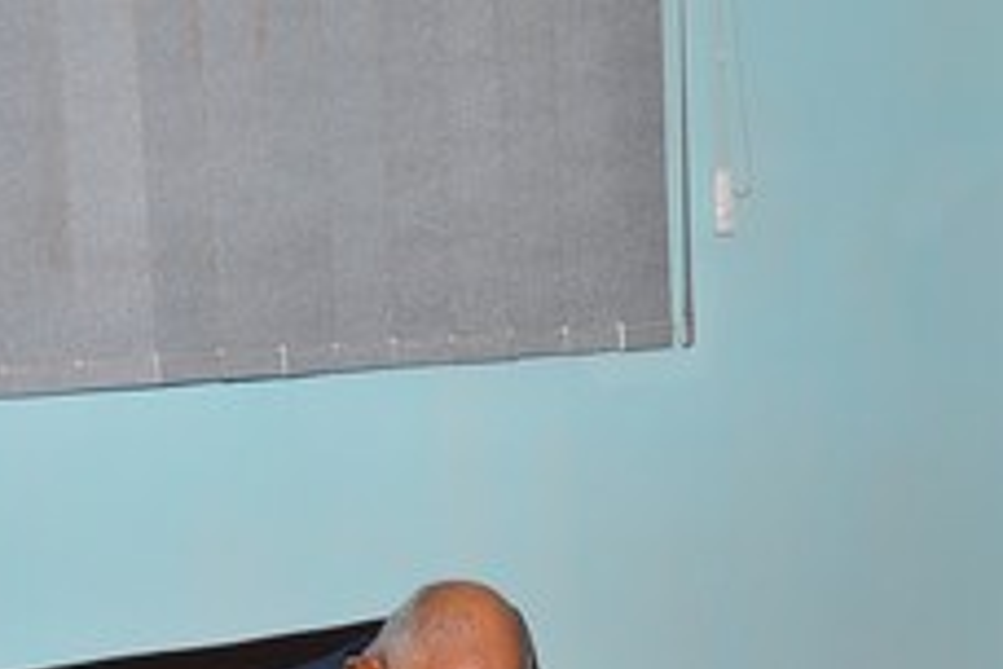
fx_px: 1978
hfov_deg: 28.5
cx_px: 502
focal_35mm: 71
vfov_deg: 19.0
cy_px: 517
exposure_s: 1/100
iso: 200
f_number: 3.5
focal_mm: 18
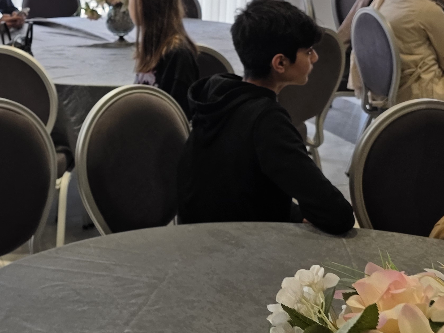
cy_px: 42
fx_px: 706
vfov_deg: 25.8
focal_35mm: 55
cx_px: 21
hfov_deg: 32.6
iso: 40
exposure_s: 1/100
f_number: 1.7
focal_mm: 6.3
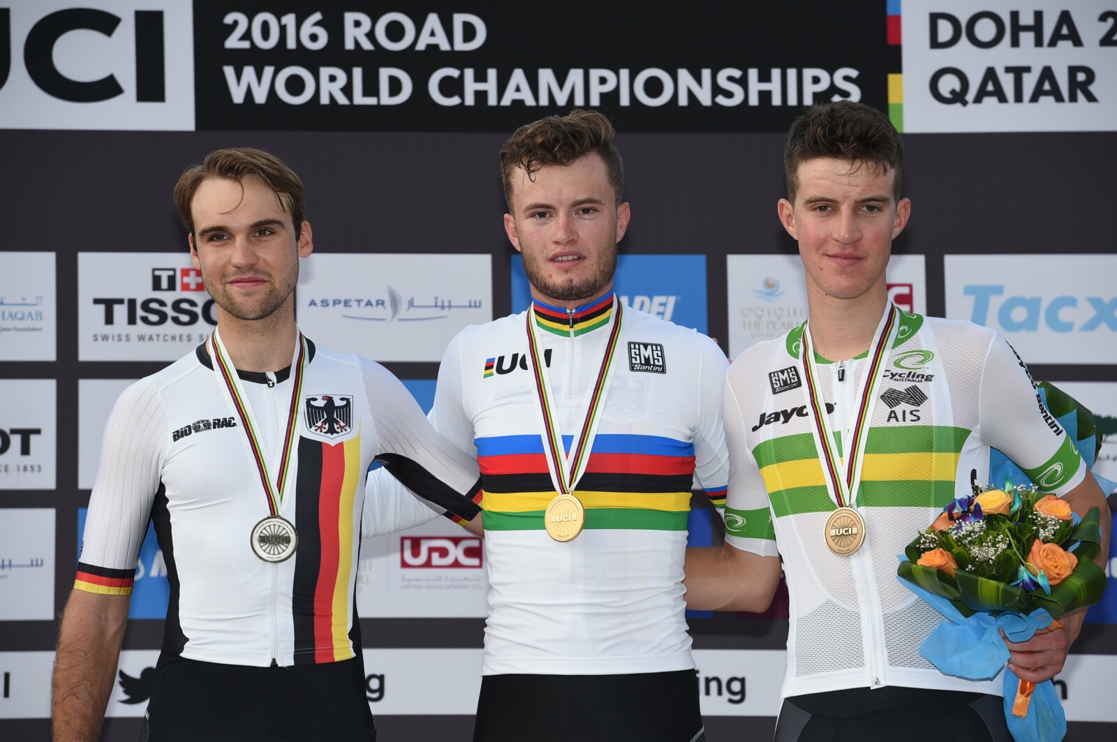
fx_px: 5269
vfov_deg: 8.1
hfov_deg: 12.1
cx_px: 558
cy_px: 371
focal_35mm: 170
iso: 200
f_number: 8
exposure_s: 1/250
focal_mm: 170
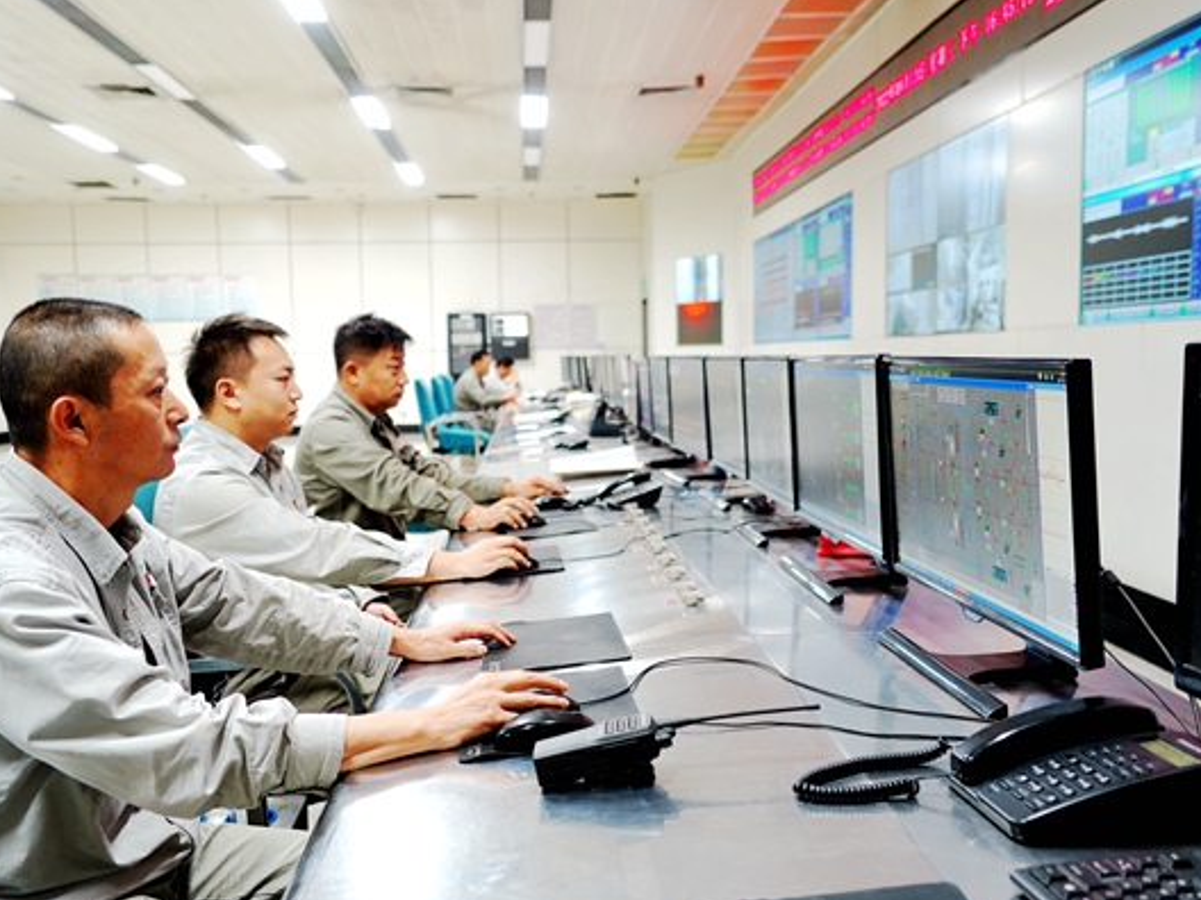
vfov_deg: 46.8
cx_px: 594
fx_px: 1041
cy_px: 451
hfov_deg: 60.0
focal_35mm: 30
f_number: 3.5
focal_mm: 27
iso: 640
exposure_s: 1/30
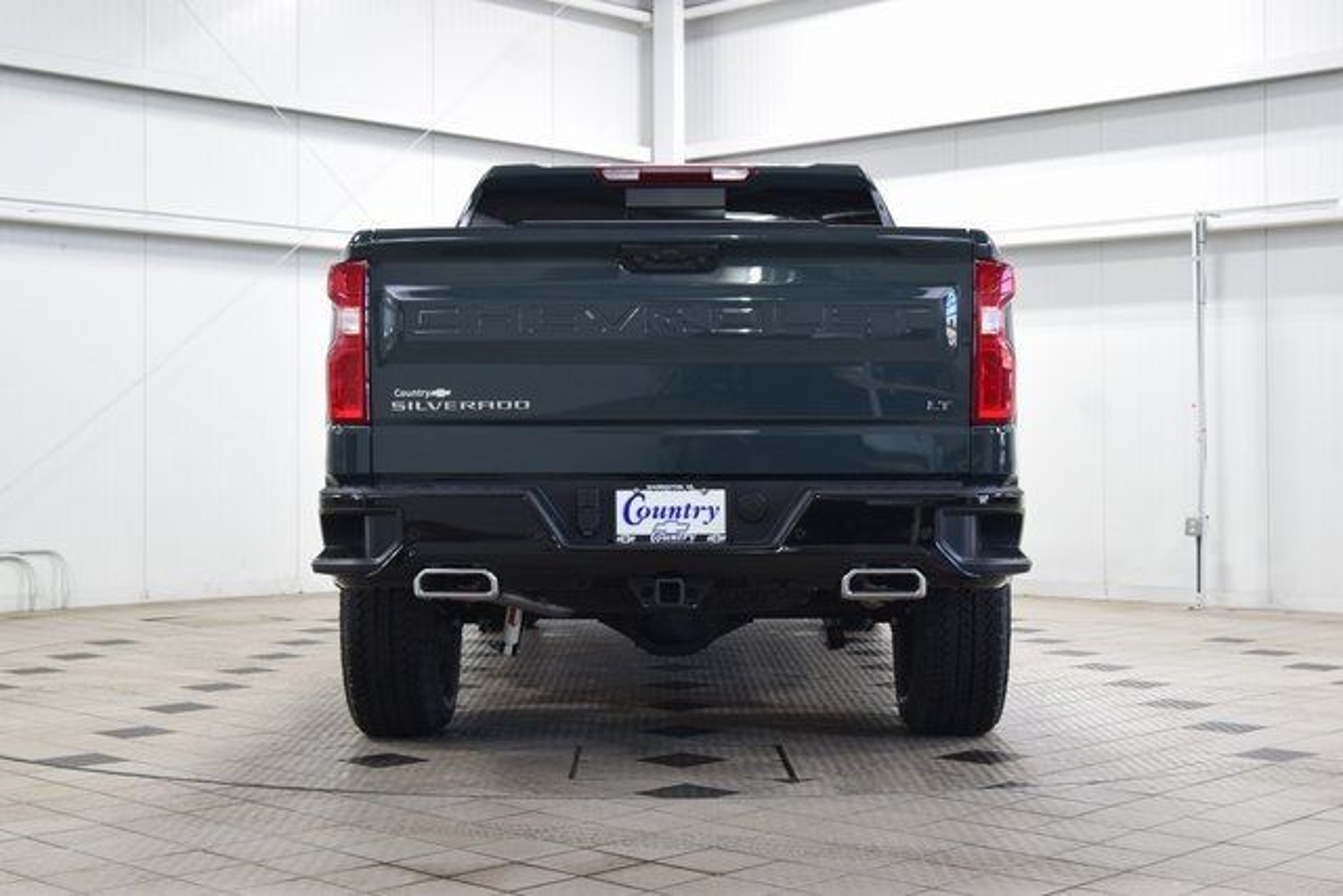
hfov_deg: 37.8
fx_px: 1959
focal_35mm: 52
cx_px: 672
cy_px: 448
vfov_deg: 25.8
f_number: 6.3
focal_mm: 35
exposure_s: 1/15
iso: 720
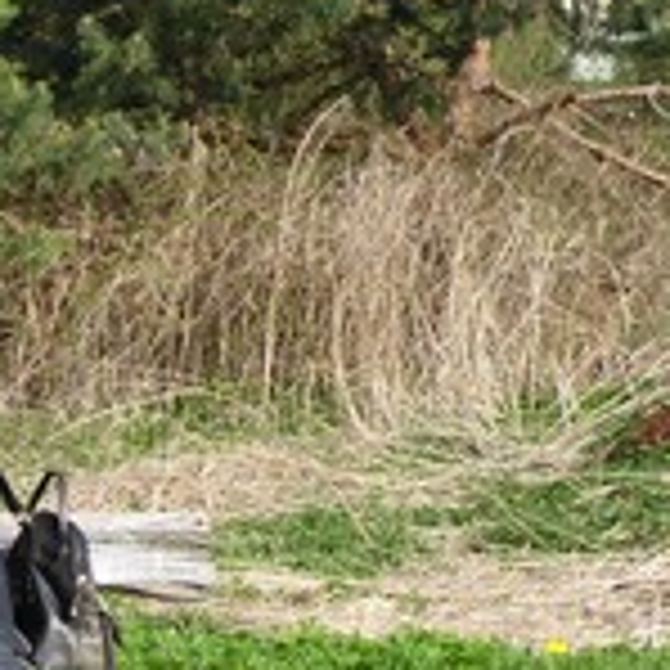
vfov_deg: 17.7
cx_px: -621
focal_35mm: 95
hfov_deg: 15.2
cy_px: 724
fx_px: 2080
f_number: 3.3
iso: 80
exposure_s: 1/500
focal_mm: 4.3
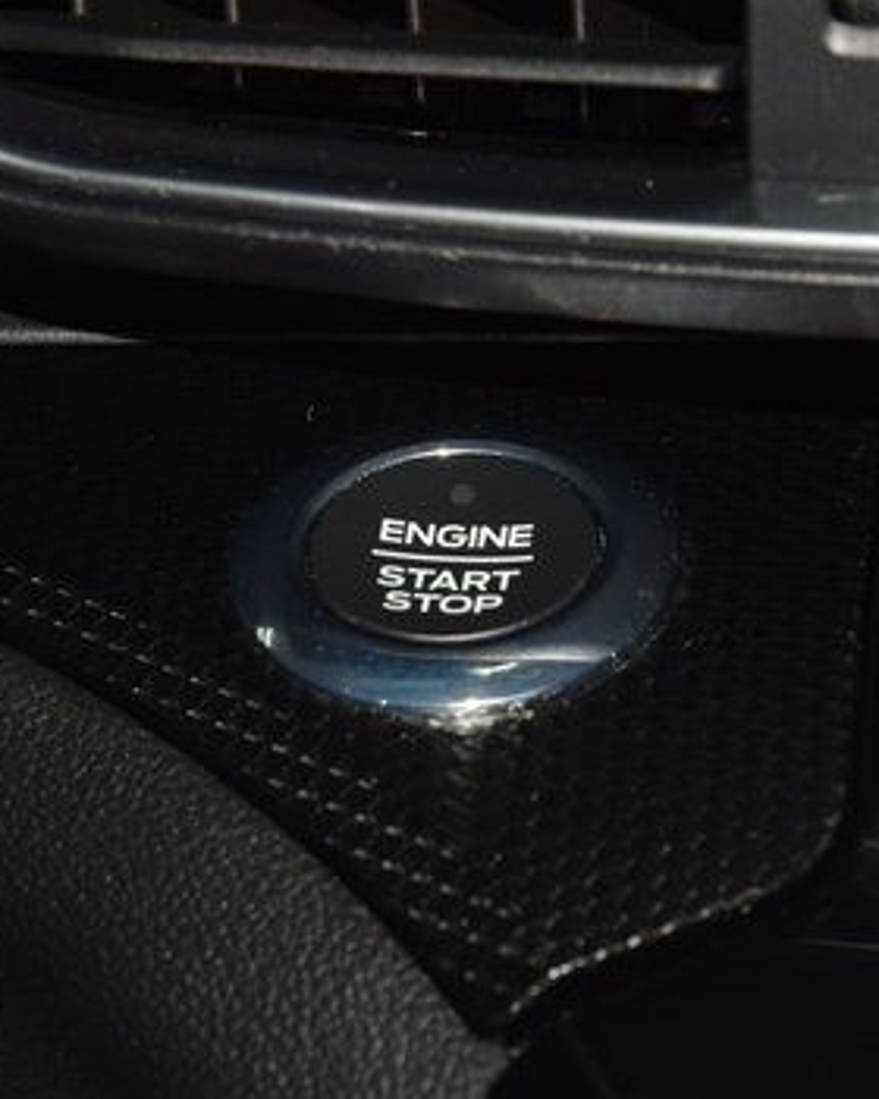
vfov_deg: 10.7
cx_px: 430
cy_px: 592
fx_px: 5853
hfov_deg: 8.6
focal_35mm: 180
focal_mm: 70
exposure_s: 1/125
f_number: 8
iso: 100
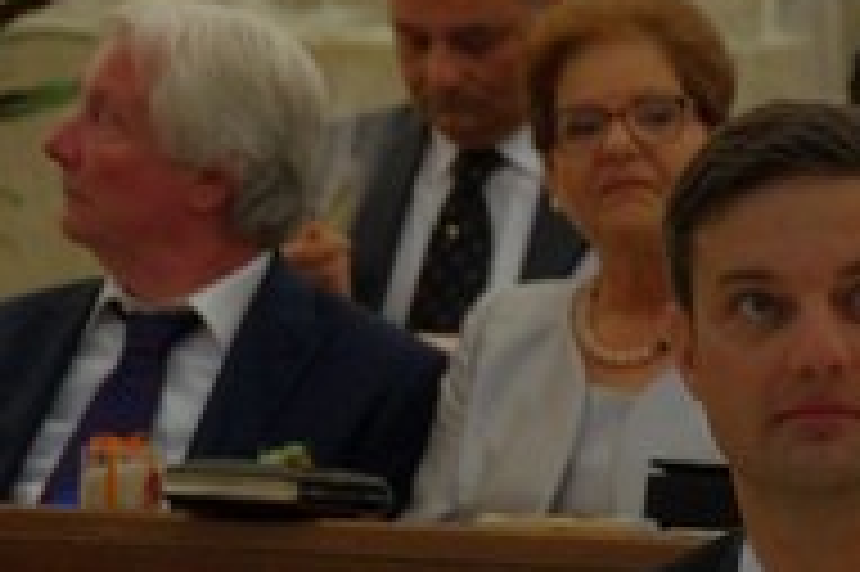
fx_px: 9865
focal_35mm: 413
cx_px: 1081
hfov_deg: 5.0
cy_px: 610
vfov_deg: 3.3
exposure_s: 1/30
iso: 2500
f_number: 6.3
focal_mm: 105
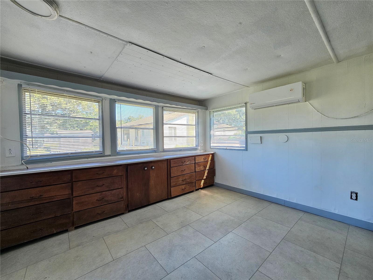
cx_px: 186
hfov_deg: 106.2
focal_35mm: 13
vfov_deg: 89.9
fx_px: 140
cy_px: 140
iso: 64
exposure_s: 1/77.4
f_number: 2.2
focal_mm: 2.2
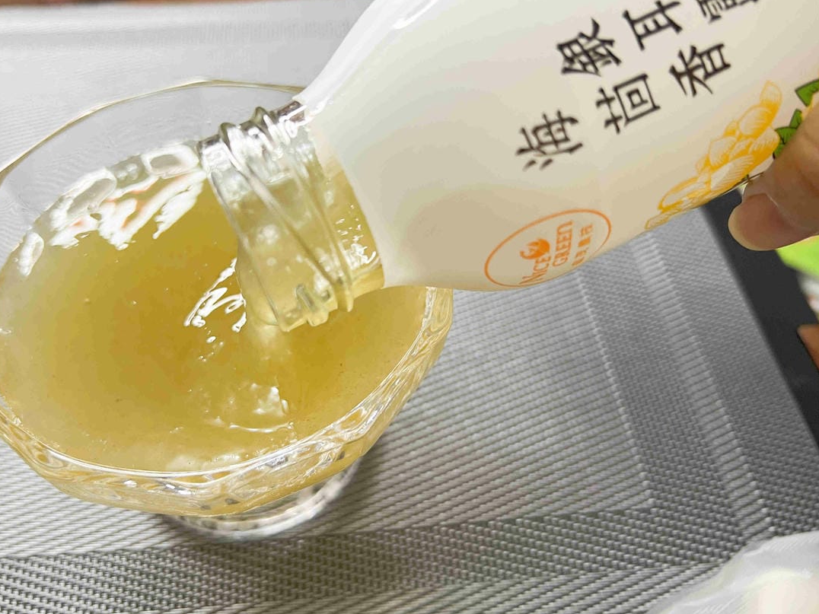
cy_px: 277
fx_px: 686
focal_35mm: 29
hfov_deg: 61.5
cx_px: 364
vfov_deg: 48.2
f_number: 1.5
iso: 100
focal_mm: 5.7
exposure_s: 1/60
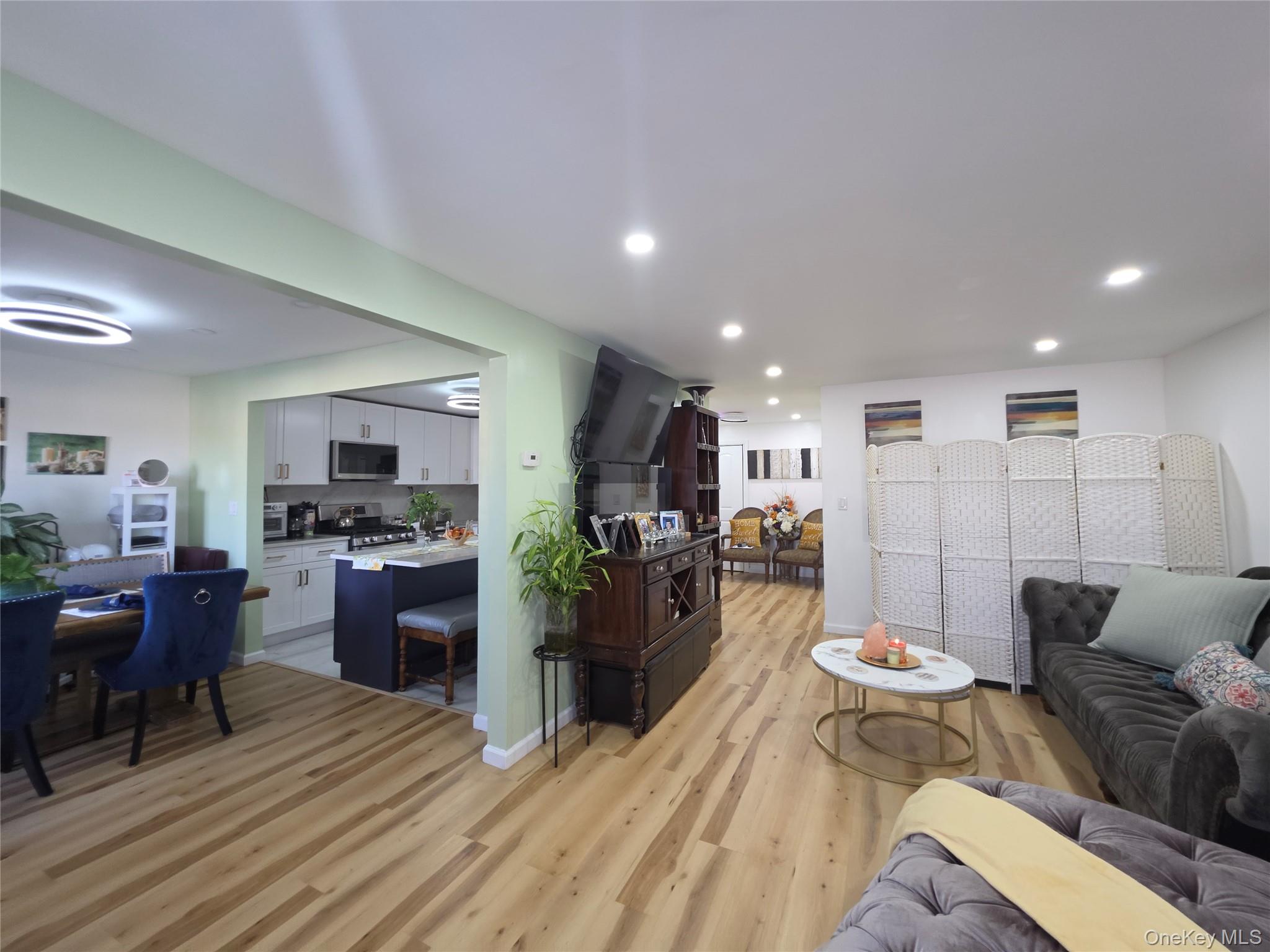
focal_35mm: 13
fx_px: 477
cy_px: 476
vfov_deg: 89.9
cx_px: 635
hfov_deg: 106.2
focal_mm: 2.2
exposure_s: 1/60
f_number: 1.9
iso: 160
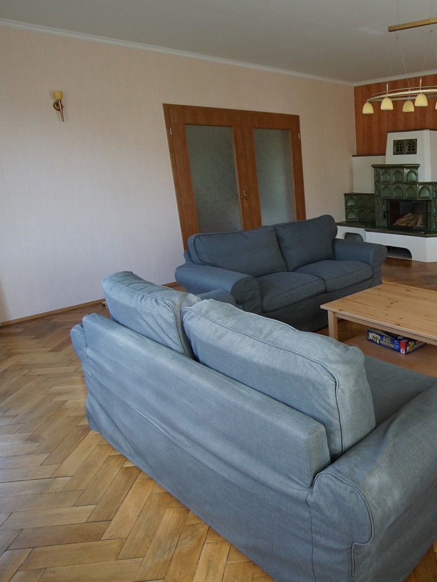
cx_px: 392
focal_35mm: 25
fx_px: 417
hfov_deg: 49.4
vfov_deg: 69.9
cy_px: 282
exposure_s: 1/160
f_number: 4
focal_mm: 11
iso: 640
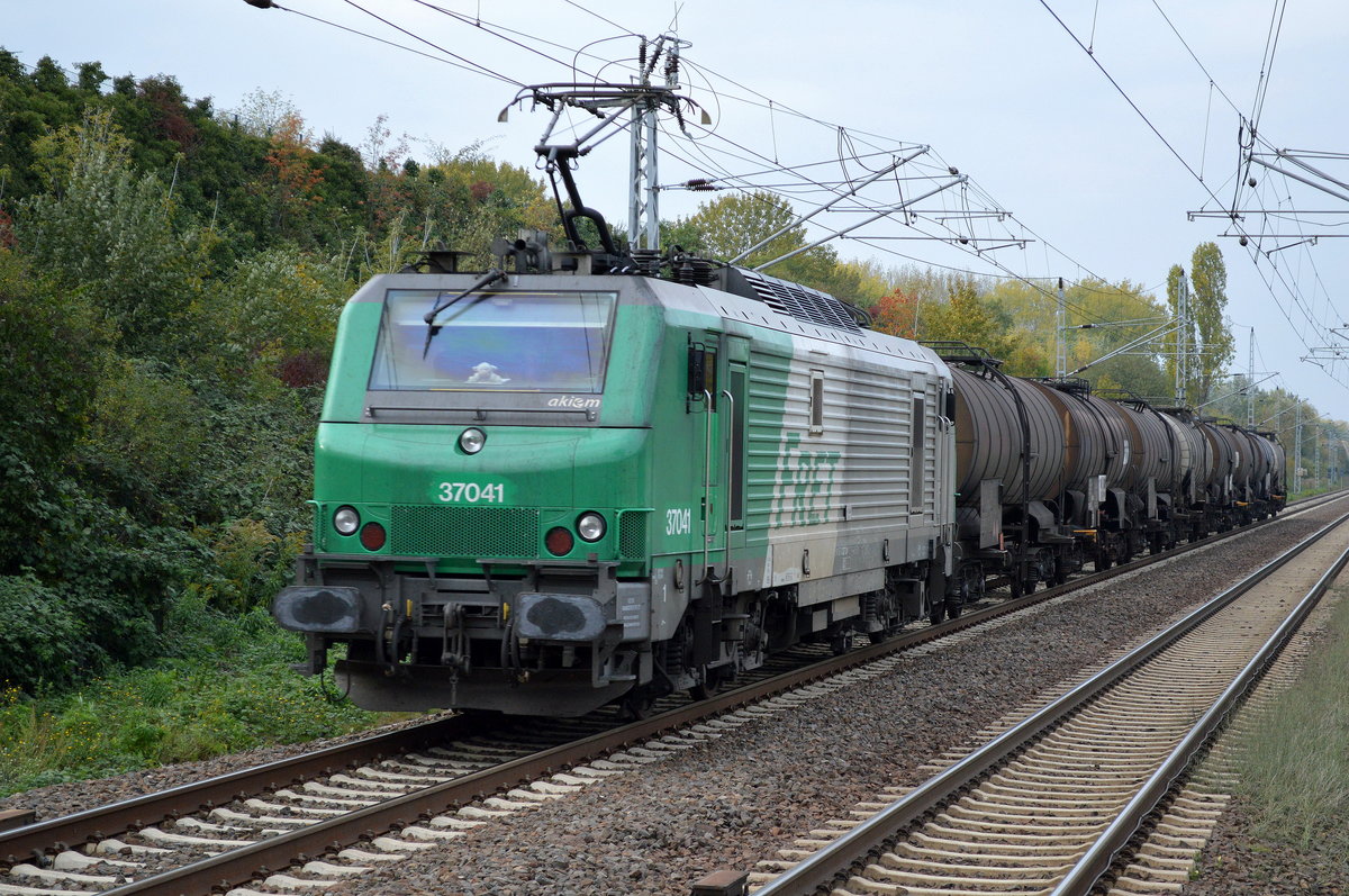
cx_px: 674
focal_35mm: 82
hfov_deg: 24.6
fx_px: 3088
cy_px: 448
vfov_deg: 16.5
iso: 720
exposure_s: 1/500
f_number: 5.6
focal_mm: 55
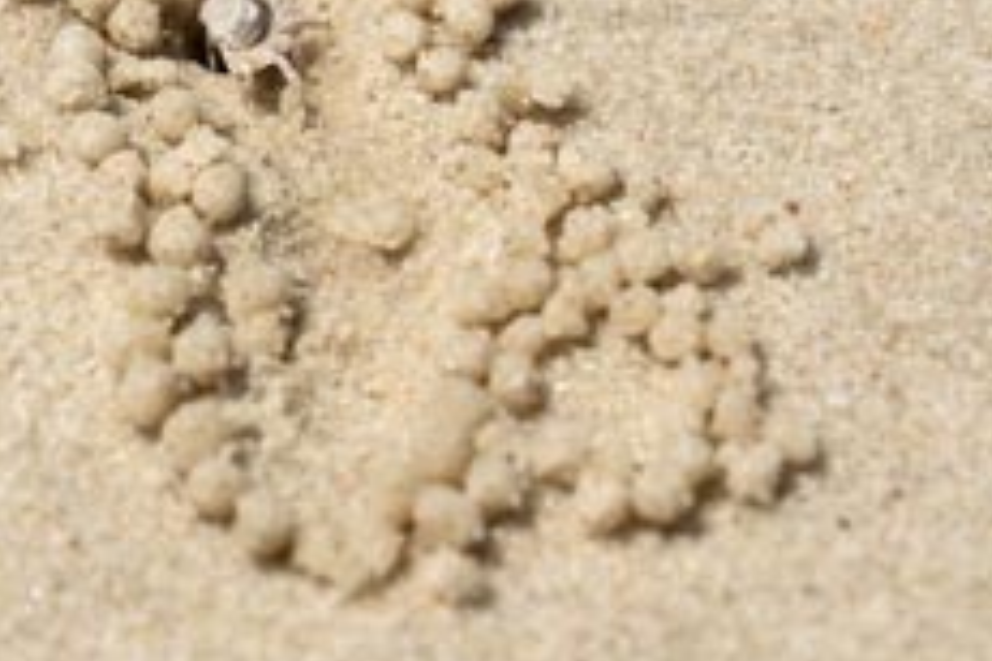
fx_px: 5015
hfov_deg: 11.3
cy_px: 163
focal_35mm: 182
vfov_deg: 7.5
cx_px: 386
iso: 160
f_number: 8
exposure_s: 1/2000
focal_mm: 70
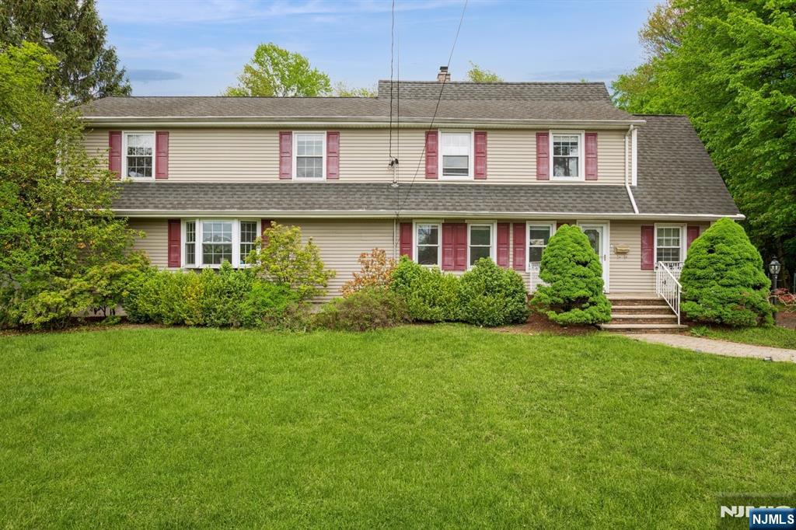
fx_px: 442
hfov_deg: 84.0
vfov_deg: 61.9
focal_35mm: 20
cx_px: 398
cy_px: 265
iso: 400
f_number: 8
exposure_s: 1/100
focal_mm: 20
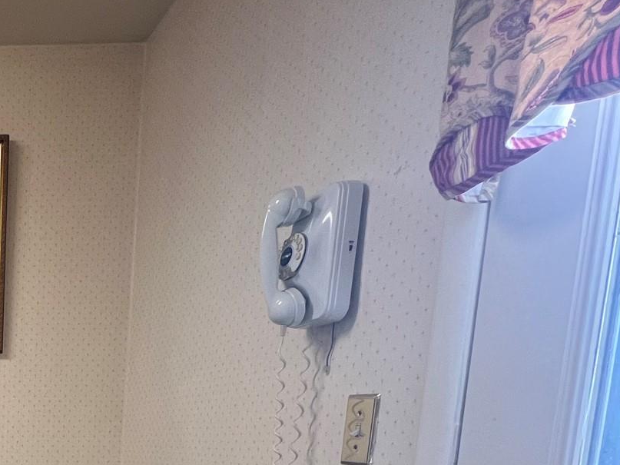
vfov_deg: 35.9
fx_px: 591
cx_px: -137
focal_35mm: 33
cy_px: 522
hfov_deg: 39.0
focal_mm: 1.57
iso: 160
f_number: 1.8
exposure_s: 1/120
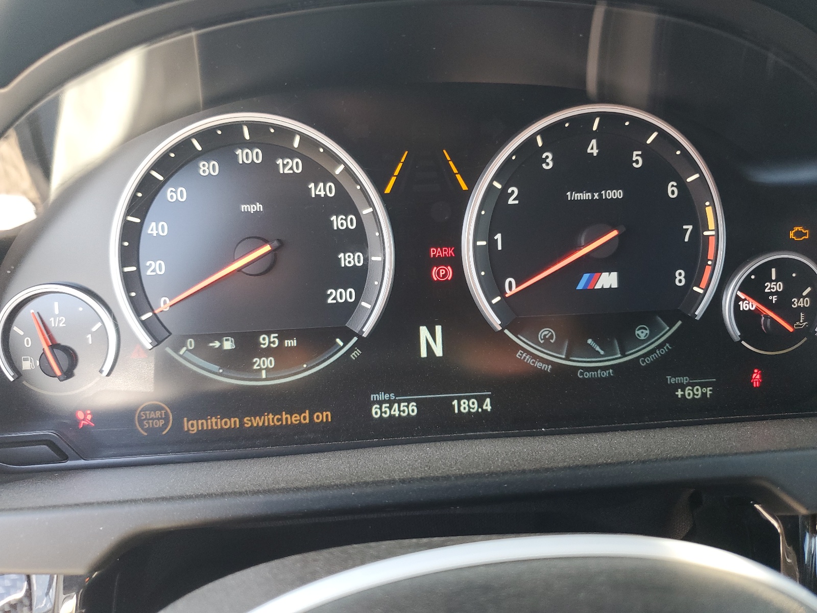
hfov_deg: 67.3
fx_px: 614
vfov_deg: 53.1
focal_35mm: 26
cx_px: 408
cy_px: 306
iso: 97
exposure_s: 1/120
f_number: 1.5
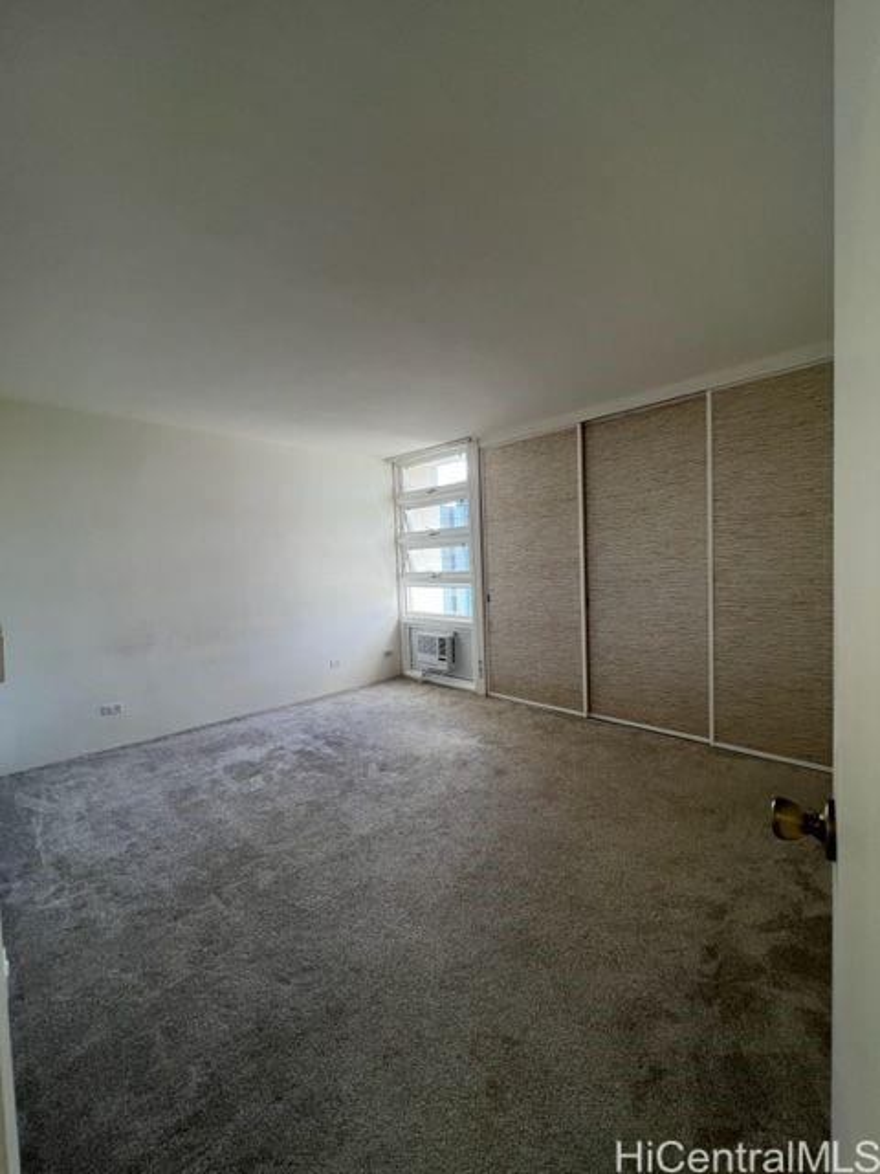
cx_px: 440
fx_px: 441
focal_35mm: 13
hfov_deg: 89.9
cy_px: 587
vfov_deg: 106.2
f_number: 1.8
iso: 50
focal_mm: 1.57
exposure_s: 1/120
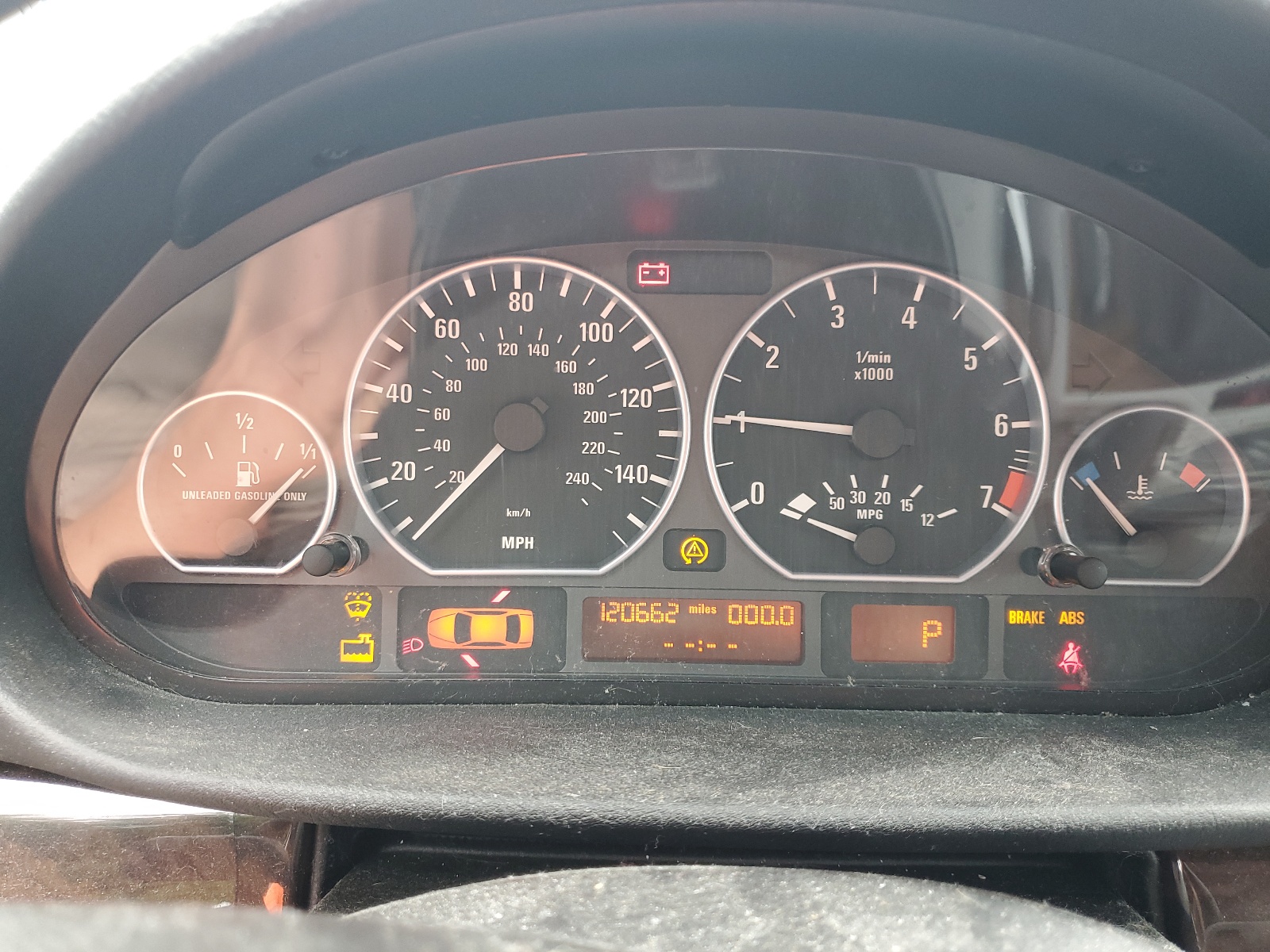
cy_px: 476
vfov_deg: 53.1
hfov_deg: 67.3
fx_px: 954
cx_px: 635
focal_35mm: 26
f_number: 1.5
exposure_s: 1/60.2
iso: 80
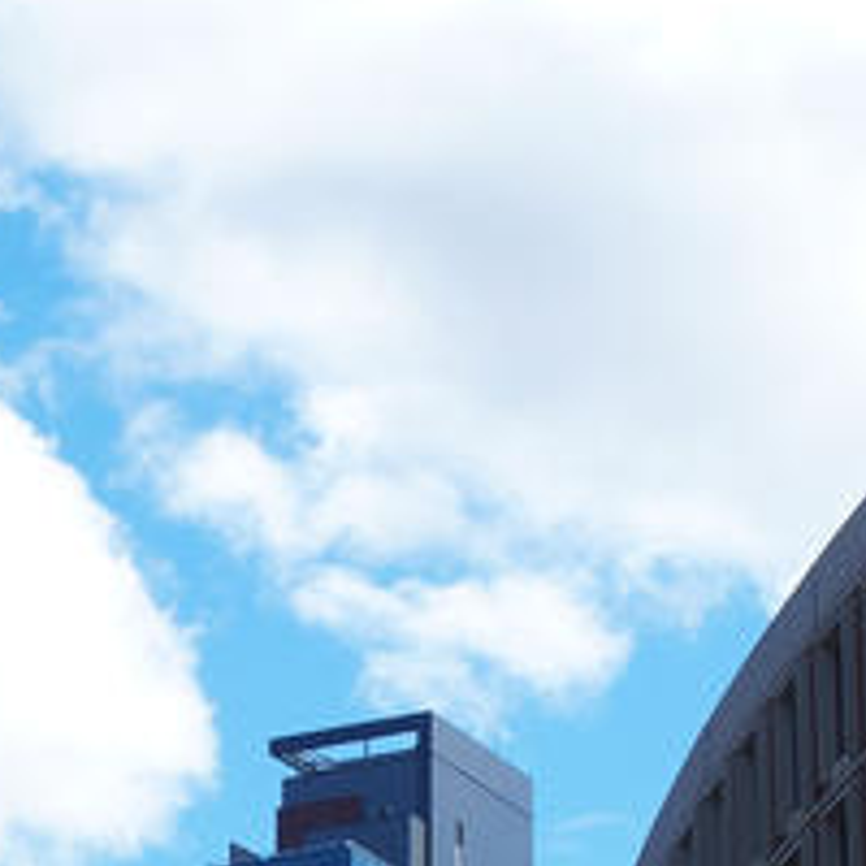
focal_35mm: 139
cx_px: 424
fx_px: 3934
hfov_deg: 12.6
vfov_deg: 12.5
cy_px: 805
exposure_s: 1/800
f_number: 4
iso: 100
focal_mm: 14.5
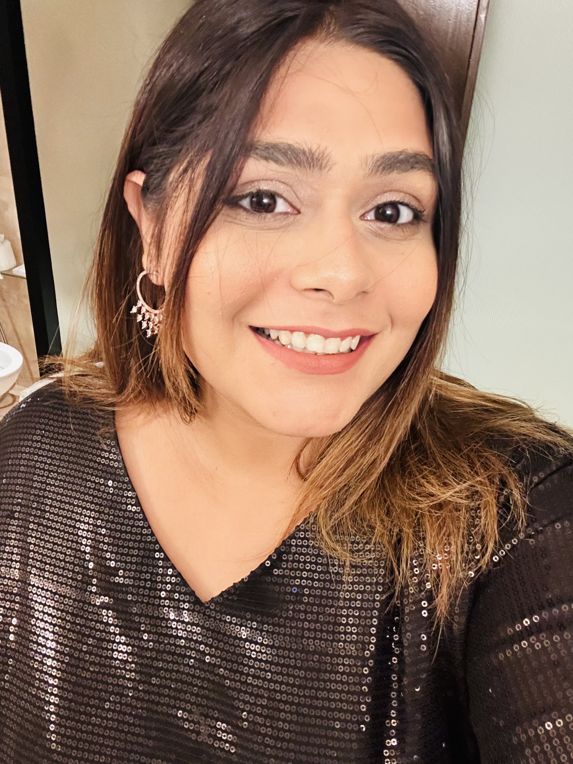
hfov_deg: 46.8
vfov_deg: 60.0
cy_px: 382
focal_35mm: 30
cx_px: 286
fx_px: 662
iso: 320
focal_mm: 2.69
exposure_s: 1/34
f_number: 1.9
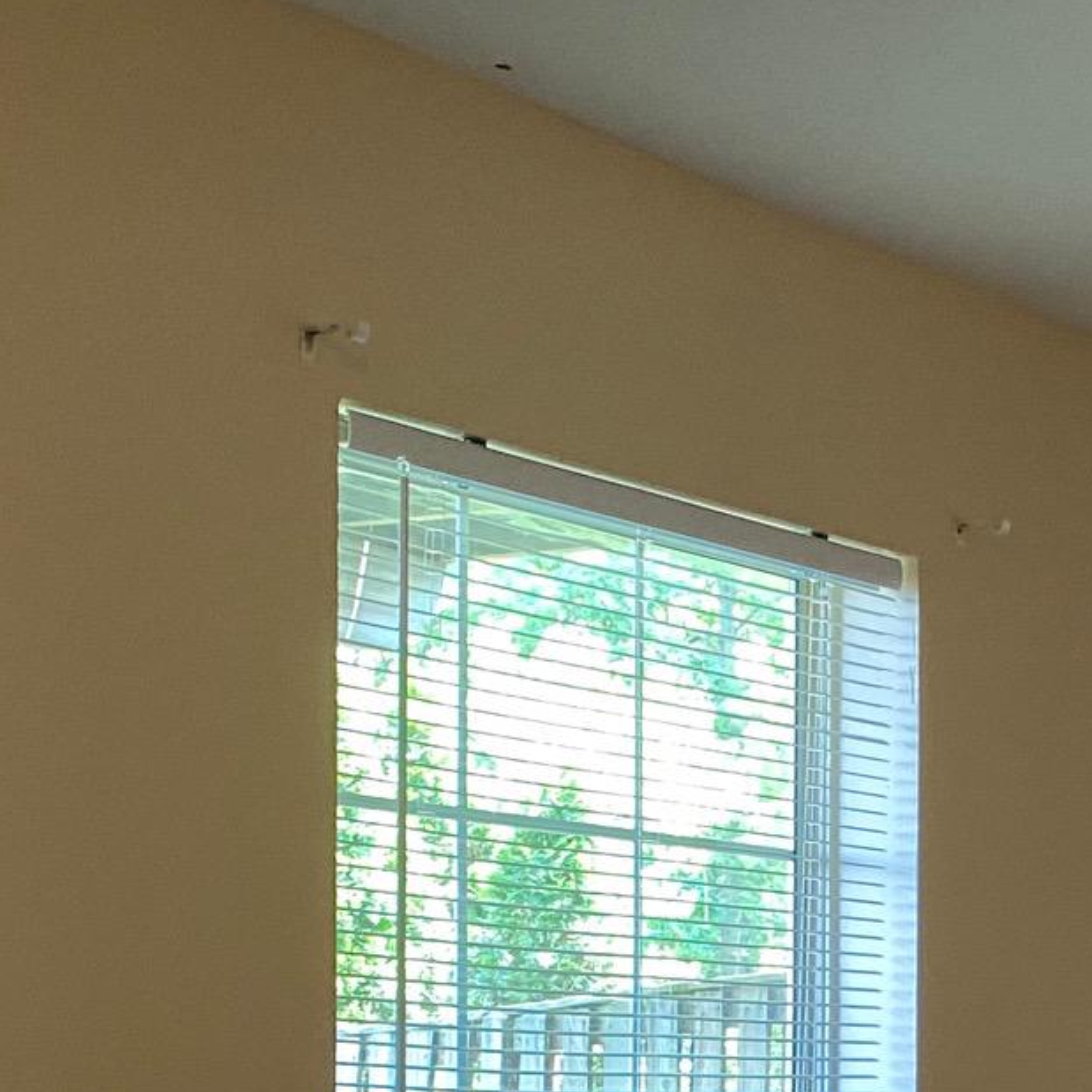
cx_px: 1410
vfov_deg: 21.2
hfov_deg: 20.8
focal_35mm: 76
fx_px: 2712
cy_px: 1311
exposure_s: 1/60
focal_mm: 4.25
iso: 250
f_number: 1.8
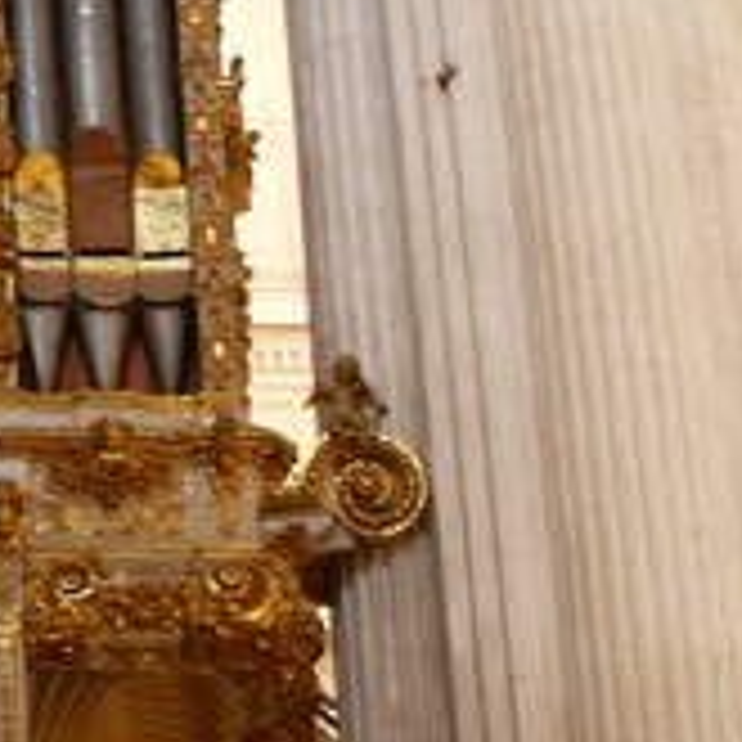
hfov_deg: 11.8
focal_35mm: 141
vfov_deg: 12.3
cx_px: -427
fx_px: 3419
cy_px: 130
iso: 200
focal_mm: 7.4
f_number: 2.8
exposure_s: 1/8
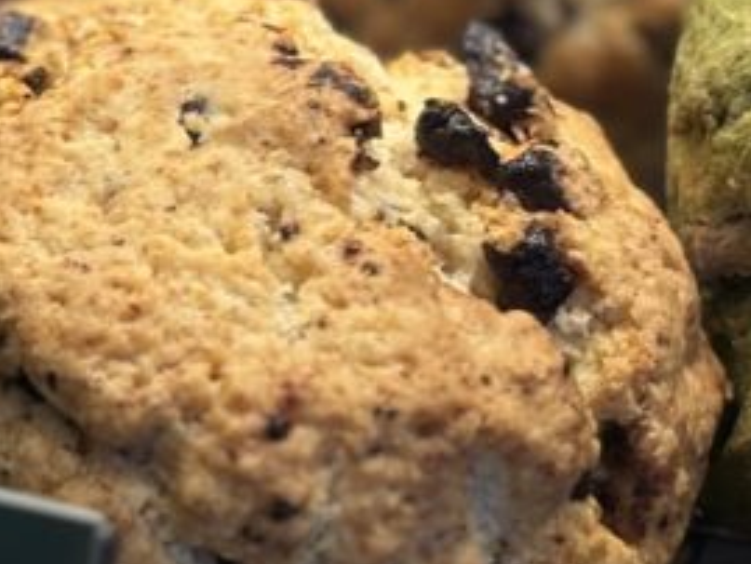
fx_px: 4298
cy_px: 140
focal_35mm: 198
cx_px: -226
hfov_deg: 9.8
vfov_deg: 7.5
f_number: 1.6
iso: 40
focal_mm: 5.96
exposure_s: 1/60
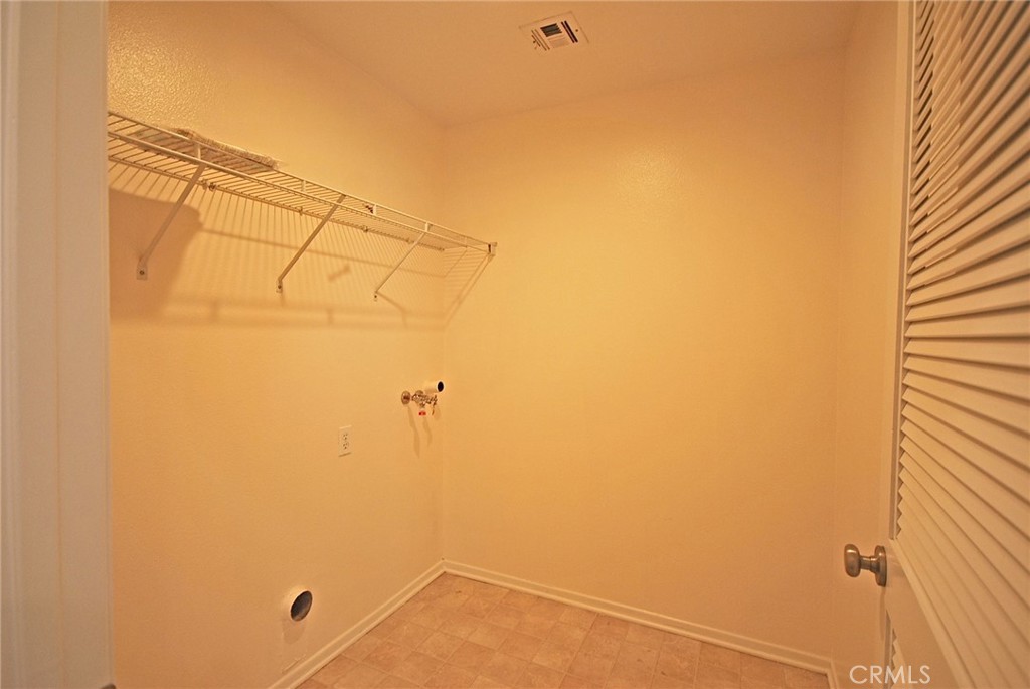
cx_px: 515
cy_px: 344
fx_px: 494
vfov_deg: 69.8
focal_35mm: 17
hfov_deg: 92.4
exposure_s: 1/30
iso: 250
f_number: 4.5
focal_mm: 11.5
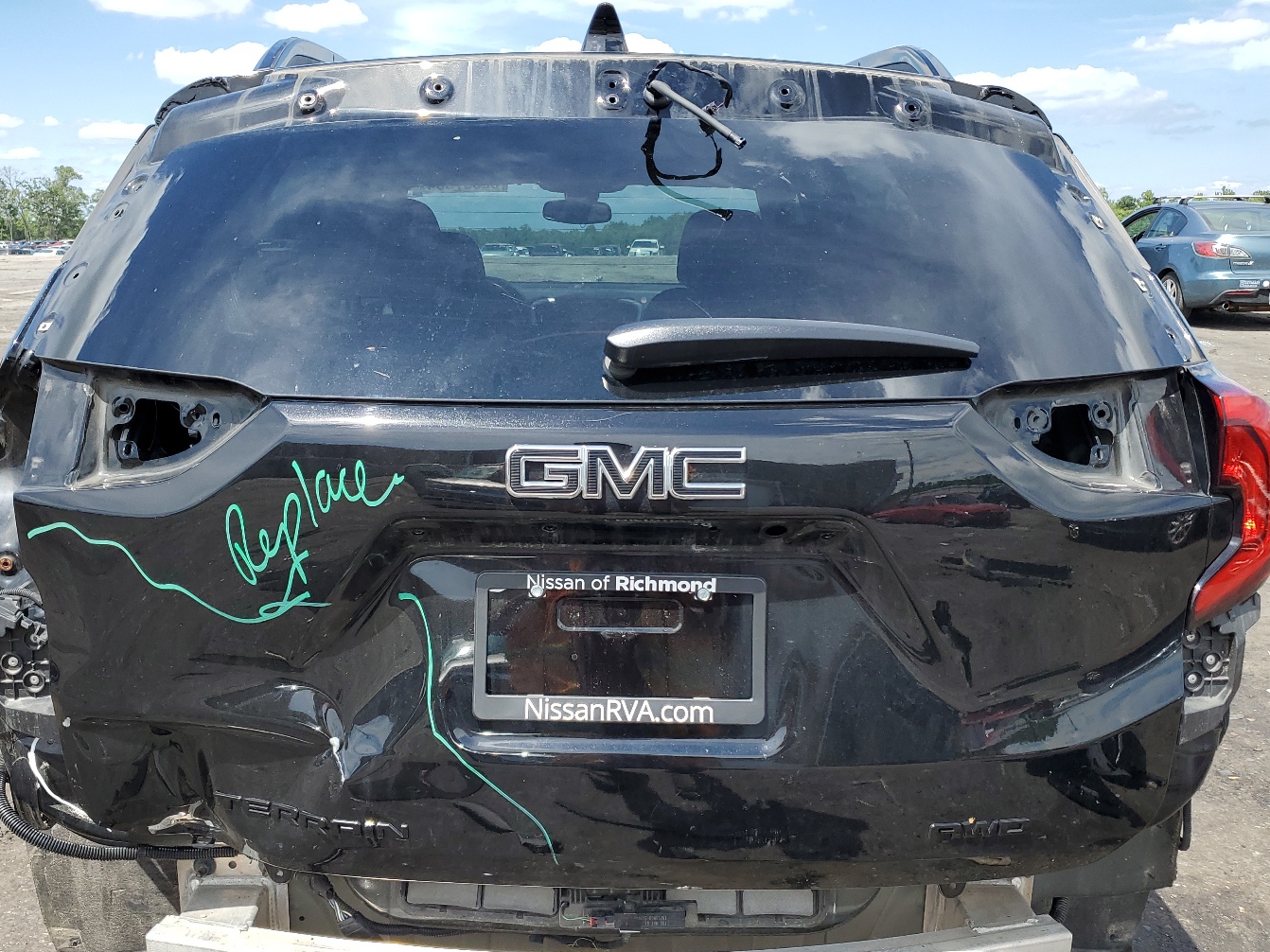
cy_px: 561
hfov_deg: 58.3
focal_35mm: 31
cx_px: 585
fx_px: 1137
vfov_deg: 45.2
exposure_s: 1/2000
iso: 50
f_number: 1.5
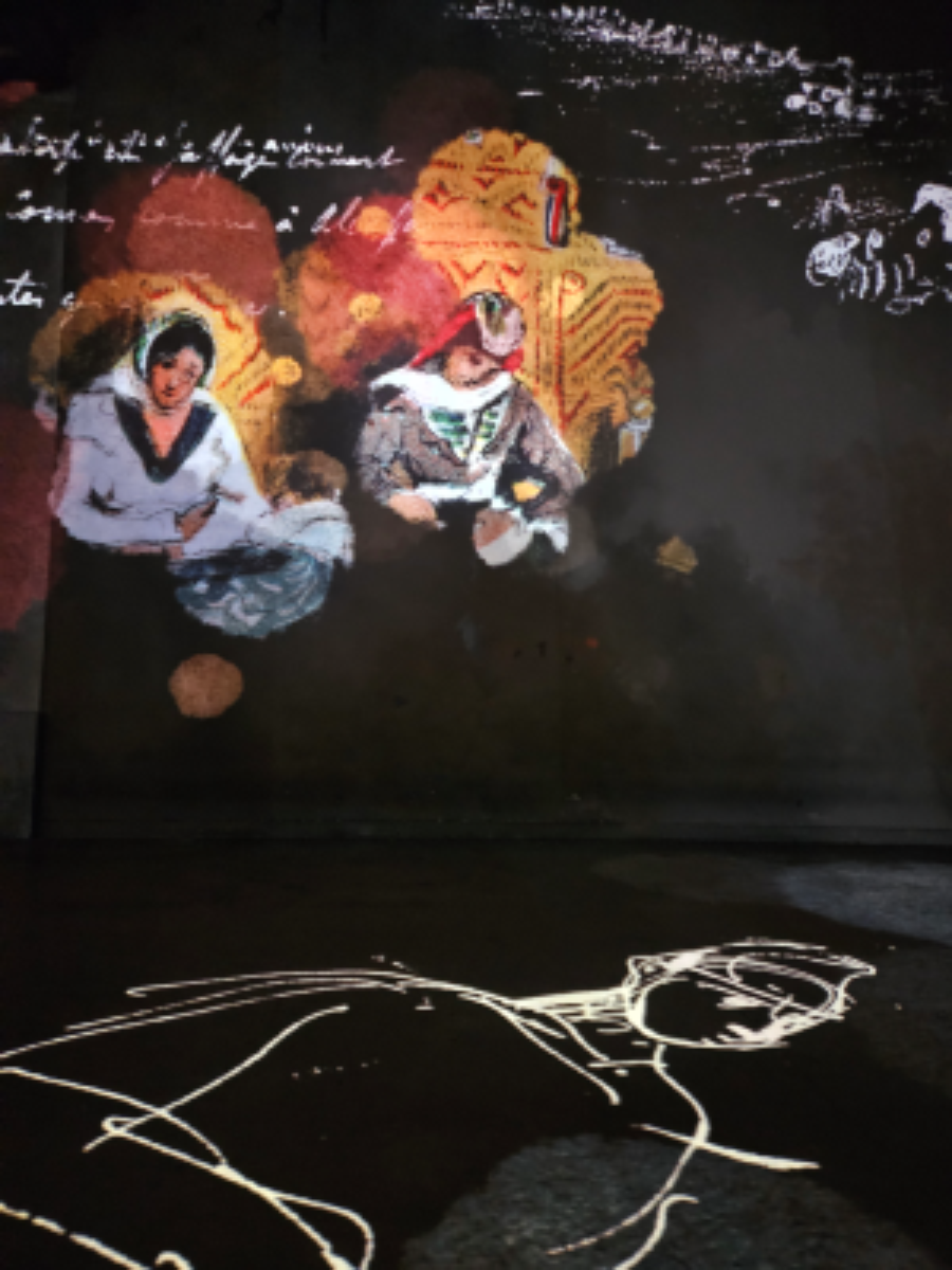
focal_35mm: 23
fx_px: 843
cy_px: 635
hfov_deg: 58.9
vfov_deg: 73.9
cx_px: 476
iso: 2000
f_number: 1.8
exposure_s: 1/17
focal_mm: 5.4
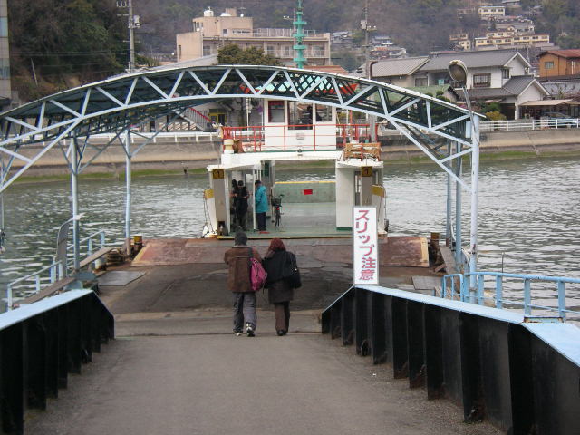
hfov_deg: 22.8
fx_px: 1441
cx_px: 290
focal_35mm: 86
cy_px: 218
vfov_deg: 17.2
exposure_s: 1/320
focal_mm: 13.3
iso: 64
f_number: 3.7
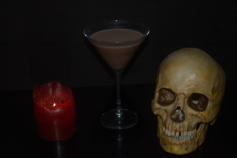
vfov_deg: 20.6
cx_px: 118
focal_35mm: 66
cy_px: 79
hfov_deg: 30.5
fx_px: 434
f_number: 4.2
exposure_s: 1/60
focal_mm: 44
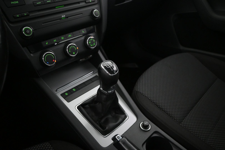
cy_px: 75
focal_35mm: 29
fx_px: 183
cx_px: 112
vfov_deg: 44.6
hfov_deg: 63.2
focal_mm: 19.5
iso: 2500
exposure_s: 1/50
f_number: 3.8
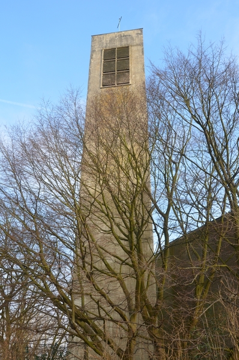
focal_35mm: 33
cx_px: 120
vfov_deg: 57.3
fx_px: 330
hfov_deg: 39.8
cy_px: 180
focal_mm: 22
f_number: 10
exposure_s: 1/200
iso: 400
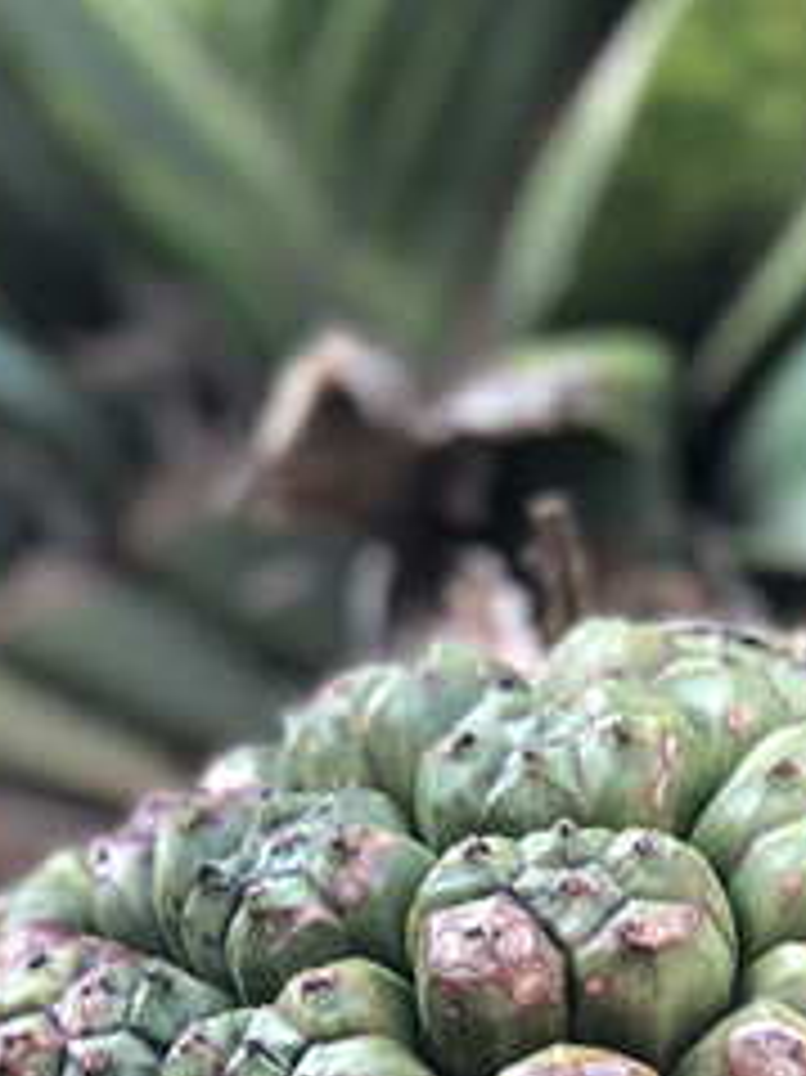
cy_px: 1148
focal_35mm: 191
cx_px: 279
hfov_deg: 7.8
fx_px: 5935
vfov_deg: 10.3
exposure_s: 1/50
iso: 32
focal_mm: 6.6
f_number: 2.8
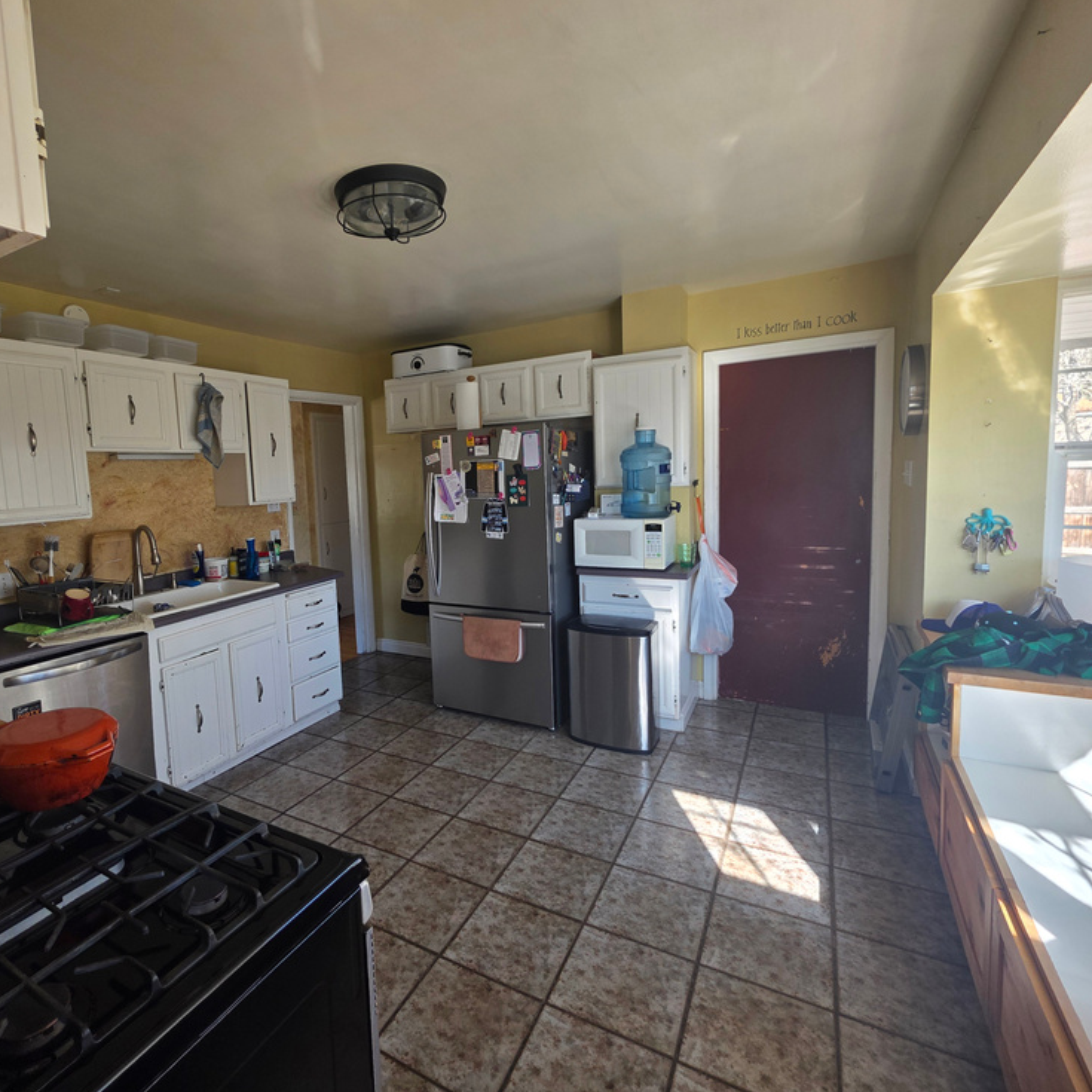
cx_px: 431
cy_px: 527
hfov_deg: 86.2
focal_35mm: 16
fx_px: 571
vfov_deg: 87.4
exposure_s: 1/120
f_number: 1.9
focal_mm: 2.2
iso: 40
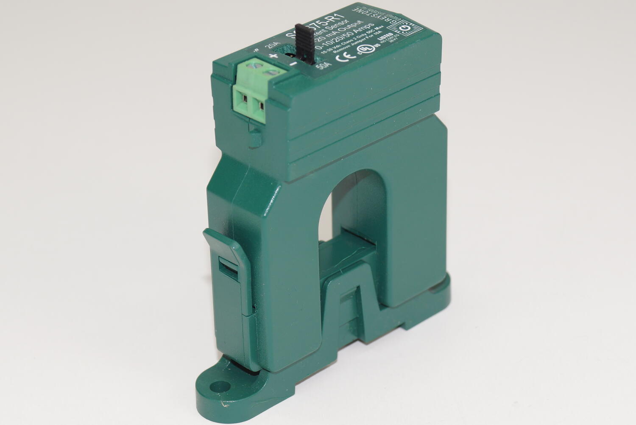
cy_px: 212
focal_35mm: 105
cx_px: 318
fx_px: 1856
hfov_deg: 19.4
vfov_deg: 13.1
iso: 100
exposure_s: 1/125
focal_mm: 50
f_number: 7.1
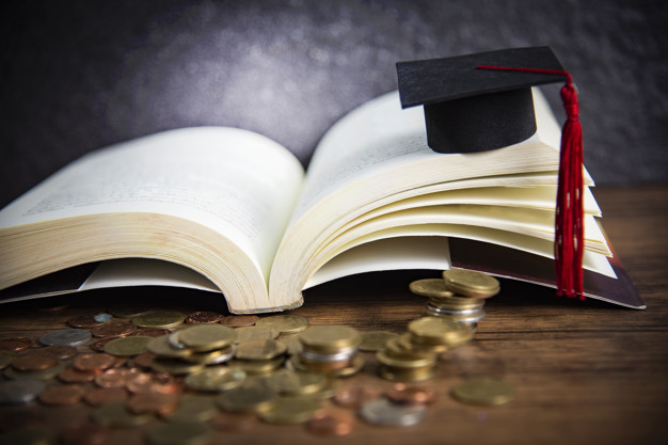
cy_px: 222
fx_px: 1521
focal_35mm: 82
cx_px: 334
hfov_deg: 24.8
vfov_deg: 16.6
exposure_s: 1/30
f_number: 4
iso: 320
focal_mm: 82
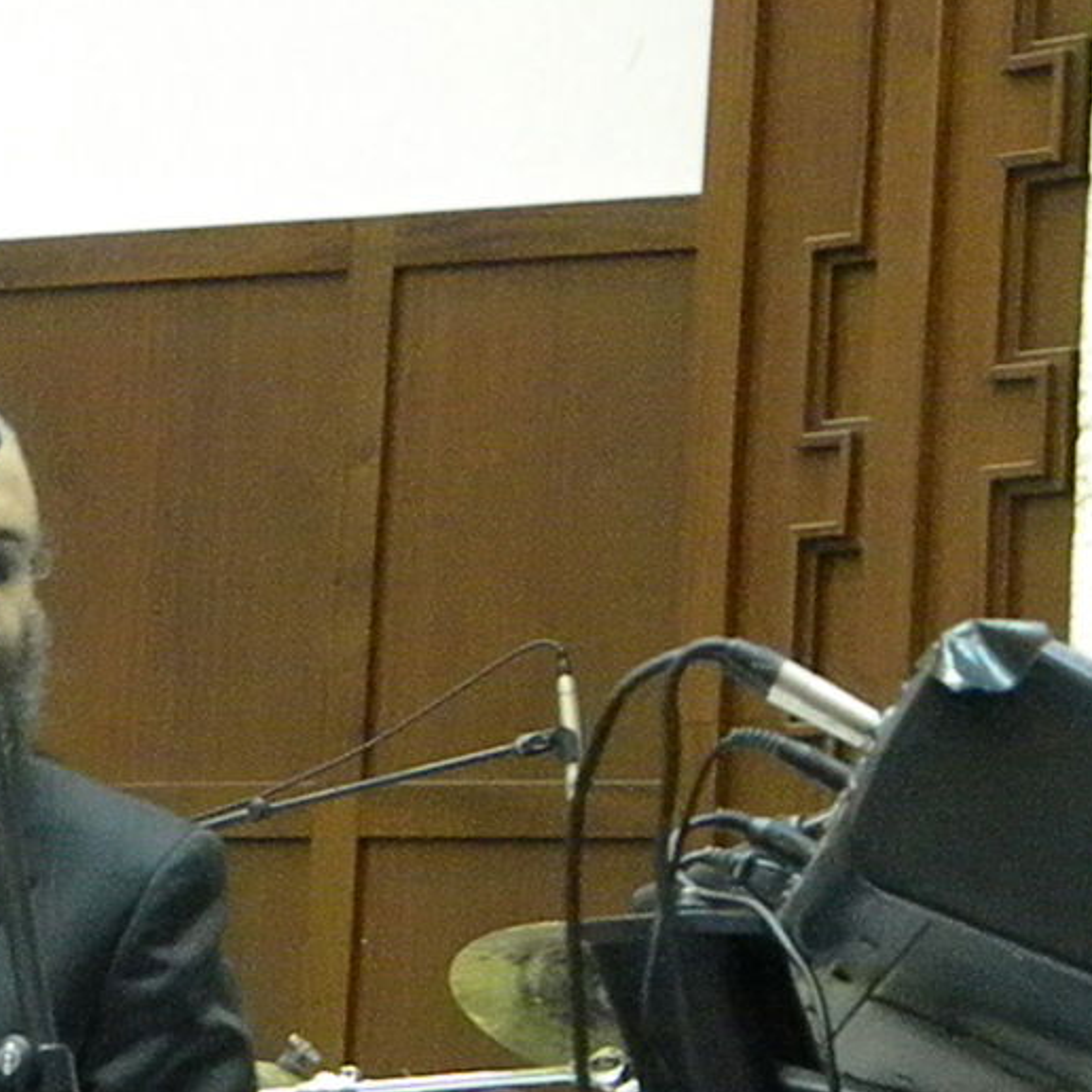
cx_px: 72
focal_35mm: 184
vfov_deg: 9.5
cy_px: 669
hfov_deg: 9.5
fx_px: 6567
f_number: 4.7
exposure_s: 1/67.1
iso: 3200
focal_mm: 19
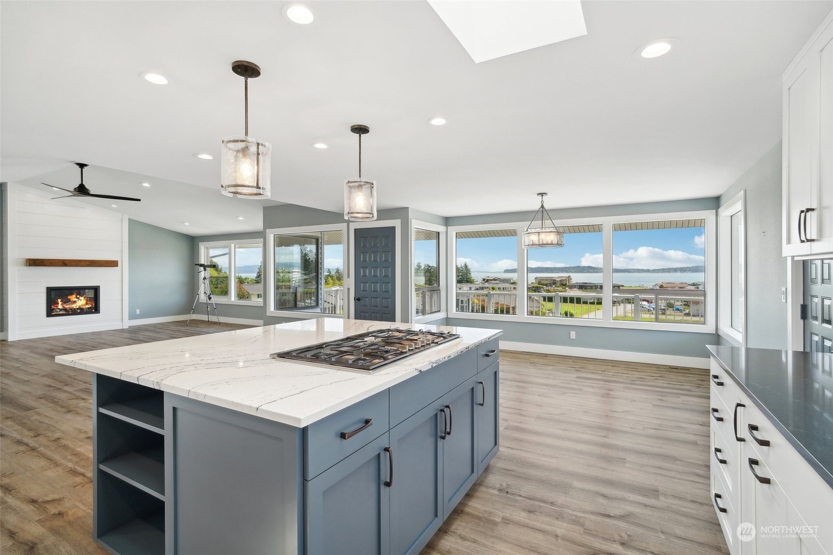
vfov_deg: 73.7
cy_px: 278
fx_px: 370
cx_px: 416
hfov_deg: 96.7
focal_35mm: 16
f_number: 8
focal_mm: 16
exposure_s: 1/125
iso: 800
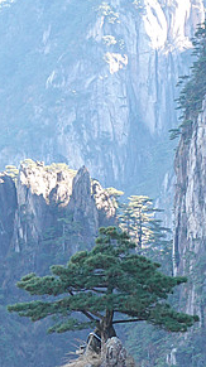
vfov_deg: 4.6
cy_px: 417
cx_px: 79
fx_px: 4579
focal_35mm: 470
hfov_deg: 2.6
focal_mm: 58.92
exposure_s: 1/200
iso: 640
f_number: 4.5
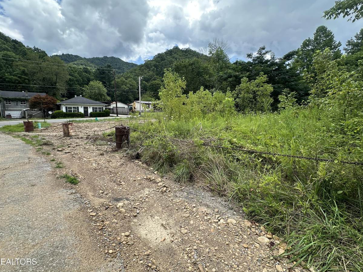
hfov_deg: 98.0
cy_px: 129
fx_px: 157
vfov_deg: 81.7
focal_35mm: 15
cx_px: 170
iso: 40
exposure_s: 1/569
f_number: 2.2
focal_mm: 2.22
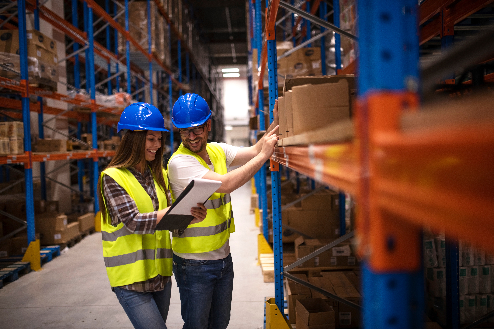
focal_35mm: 35
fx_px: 480
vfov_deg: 37.9
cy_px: 164
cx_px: 247
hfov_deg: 54.4
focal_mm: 35
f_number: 1.4
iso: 500
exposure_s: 1/200
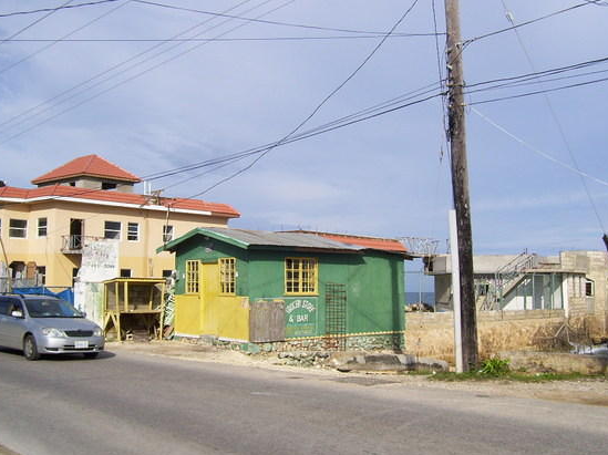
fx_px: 737
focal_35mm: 42
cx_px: 286
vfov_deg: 34.3
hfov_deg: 44.8
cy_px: 221
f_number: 4.8
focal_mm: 6
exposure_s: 1/1000
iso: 80
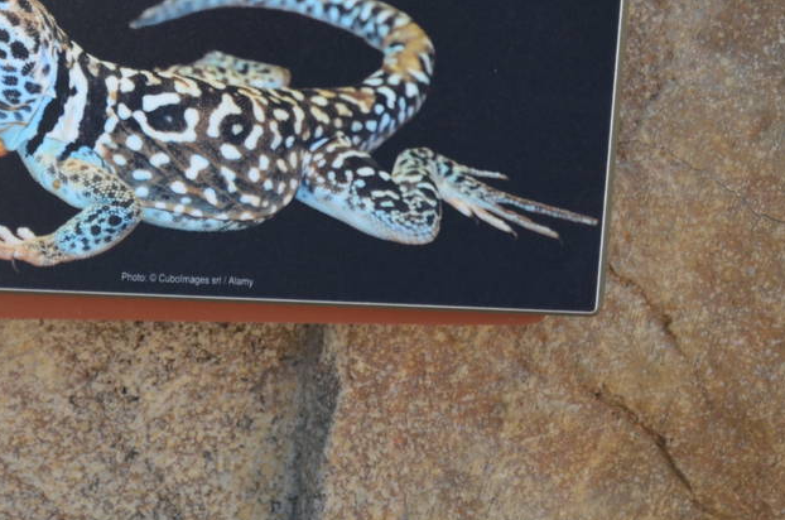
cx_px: 34
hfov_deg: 10.6
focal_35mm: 193
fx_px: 4200
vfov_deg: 7.0
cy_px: -69
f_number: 5.6
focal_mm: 50
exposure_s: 1/125
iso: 320
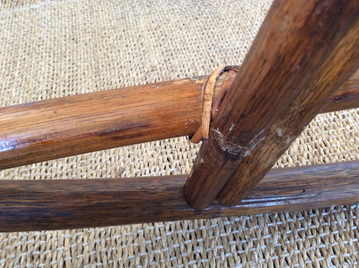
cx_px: 180
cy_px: 134
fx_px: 331
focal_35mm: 32
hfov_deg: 56.9
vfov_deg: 44.1
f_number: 2.4
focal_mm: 3.3
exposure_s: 1/20
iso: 250
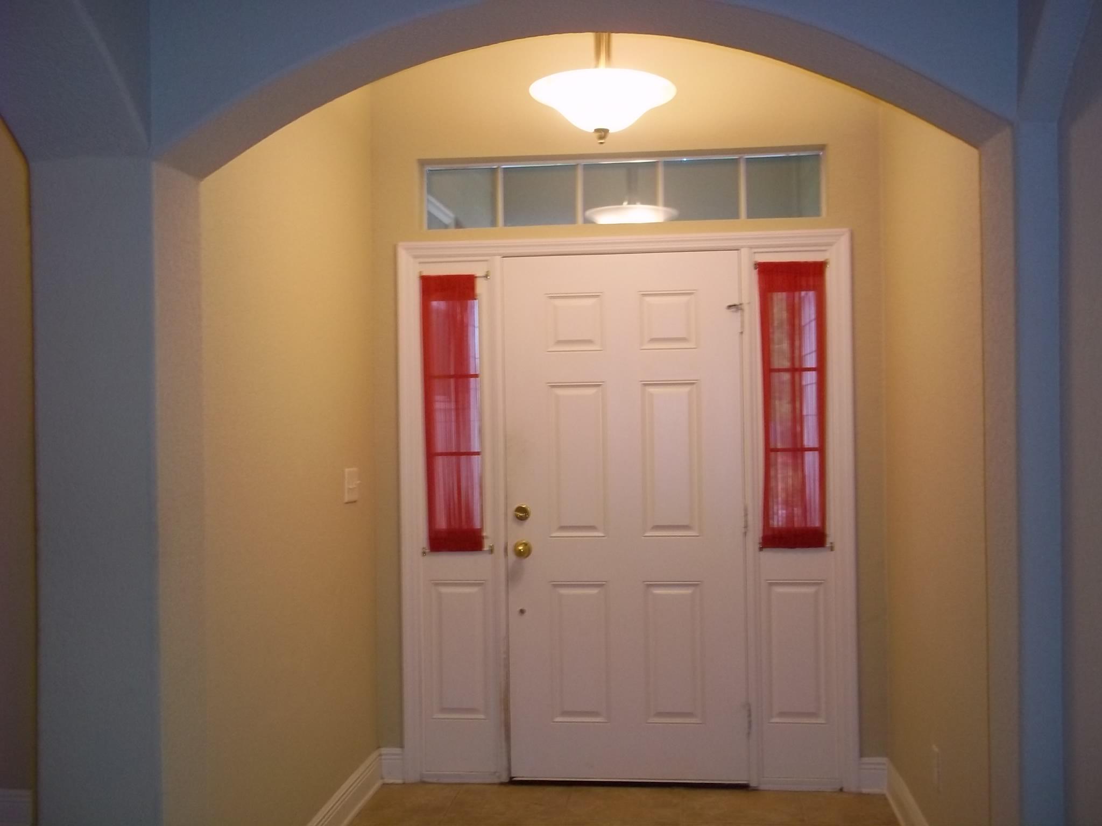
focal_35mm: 36
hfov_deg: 51.4
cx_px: 551
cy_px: 413
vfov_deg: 39.7
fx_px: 1146
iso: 160
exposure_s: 1/30
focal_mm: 6.5
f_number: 3.1
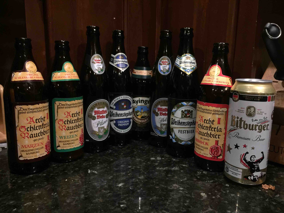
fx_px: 238
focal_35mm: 29
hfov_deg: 61.7
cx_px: 142
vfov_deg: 48.2
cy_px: 106
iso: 125
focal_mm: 4.15
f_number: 2.2
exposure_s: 1/8
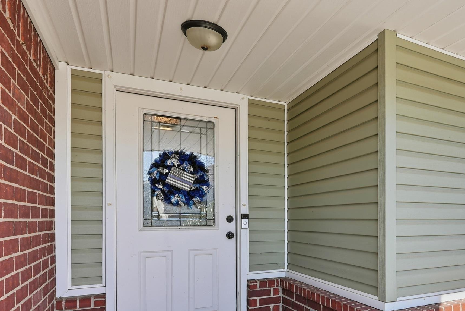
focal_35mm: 28
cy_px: 220
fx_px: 362
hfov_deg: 61.4
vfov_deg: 45.4
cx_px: 354
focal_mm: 16
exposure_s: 1/400
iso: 250
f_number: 9
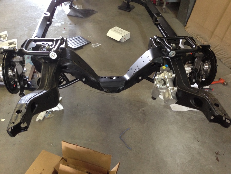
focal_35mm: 33
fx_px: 220
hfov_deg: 55.4
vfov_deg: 42.9
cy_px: 87
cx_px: 116
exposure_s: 1/20
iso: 200
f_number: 2.4
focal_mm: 4.13
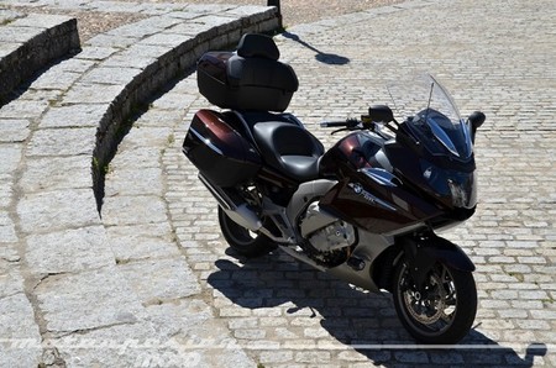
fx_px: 971
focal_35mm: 63
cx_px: 278
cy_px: 184
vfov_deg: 21.5
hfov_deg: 32.0
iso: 100
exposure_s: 1/160
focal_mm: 42
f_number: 13
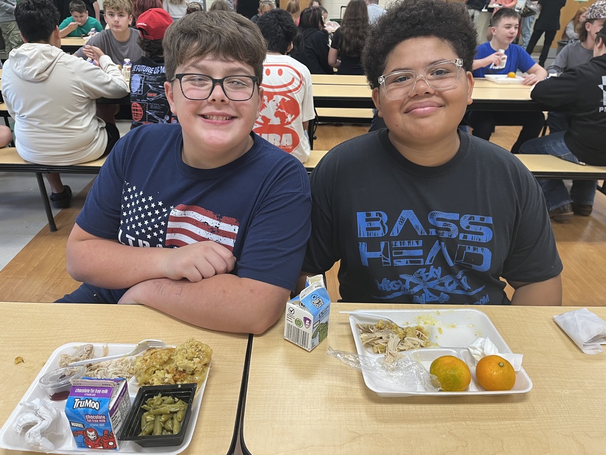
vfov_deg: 53.1
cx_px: 303
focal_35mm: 26
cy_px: 228
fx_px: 455
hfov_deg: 67.3
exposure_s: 1/60
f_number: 1.6
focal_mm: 5.1
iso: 80
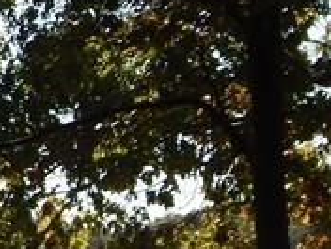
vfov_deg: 4.2
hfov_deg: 5.3
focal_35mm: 355
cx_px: -555
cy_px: 289
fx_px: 3395
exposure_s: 1/640
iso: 125
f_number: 4
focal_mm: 10.9
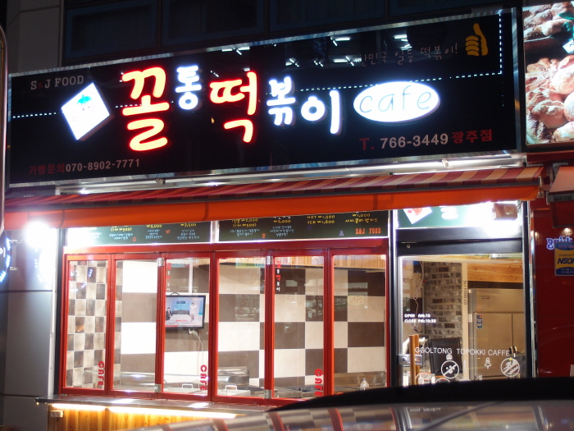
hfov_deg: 41.2
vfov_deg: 31.5
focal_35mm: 46
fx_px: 763
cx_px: 287
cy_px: 216
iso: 100
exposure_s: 1/30
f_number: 2
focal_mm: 9.87
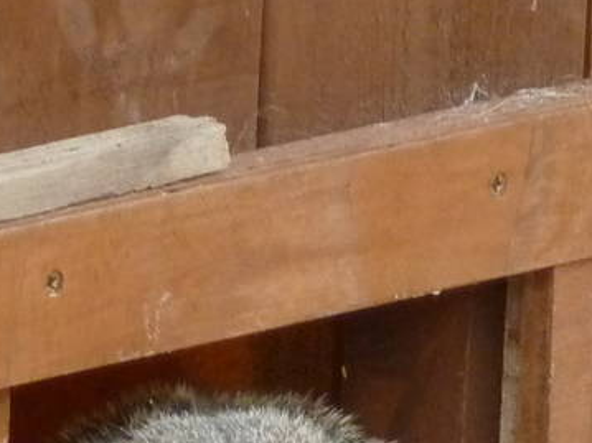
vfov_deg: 1.2
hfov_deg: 1.6
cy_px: 746
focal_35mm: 1238
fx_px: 21165
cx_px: 305
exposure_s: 1/50
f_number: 4.8
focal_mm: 45.7
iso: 400
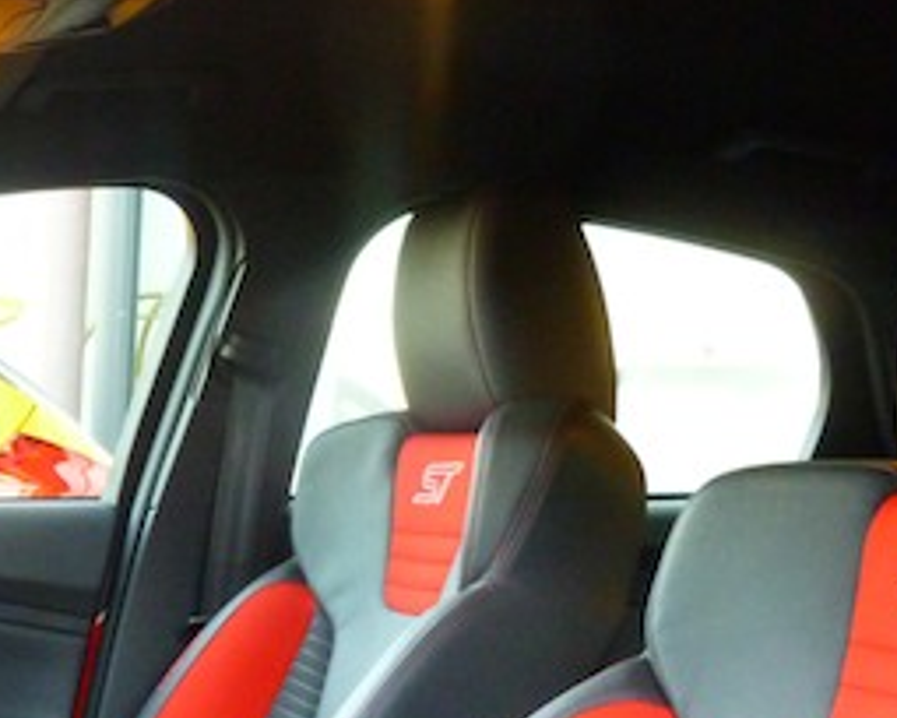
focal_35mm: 67
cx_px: -18
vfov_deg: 21.3
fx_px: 1779
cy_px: 850
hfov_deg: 26.6
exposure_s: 1/13
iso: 400
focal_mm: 4.5
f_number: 3.1
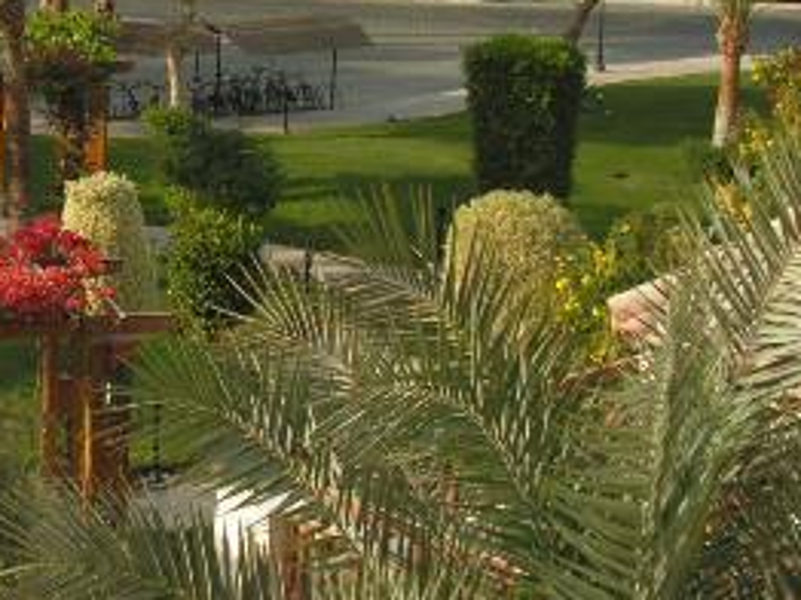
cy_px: 135
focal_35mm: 88
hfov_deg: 21.6
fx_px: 2034
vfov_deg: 16.6
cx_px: 18
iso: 50
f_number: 3.2
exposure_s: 1/320
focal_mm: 6
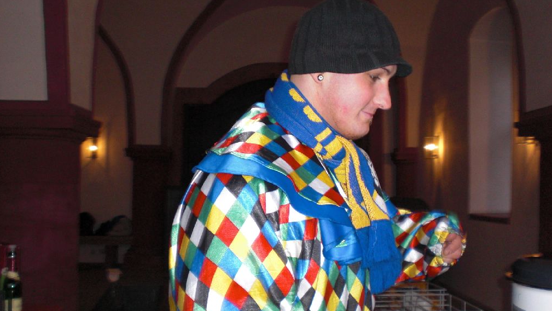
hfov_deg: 48.3
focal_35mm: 42
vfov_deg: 28.4
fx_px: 615
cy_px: 157
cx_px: 277
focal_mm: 6.3
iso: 200
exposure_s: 1/60
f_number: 3.1
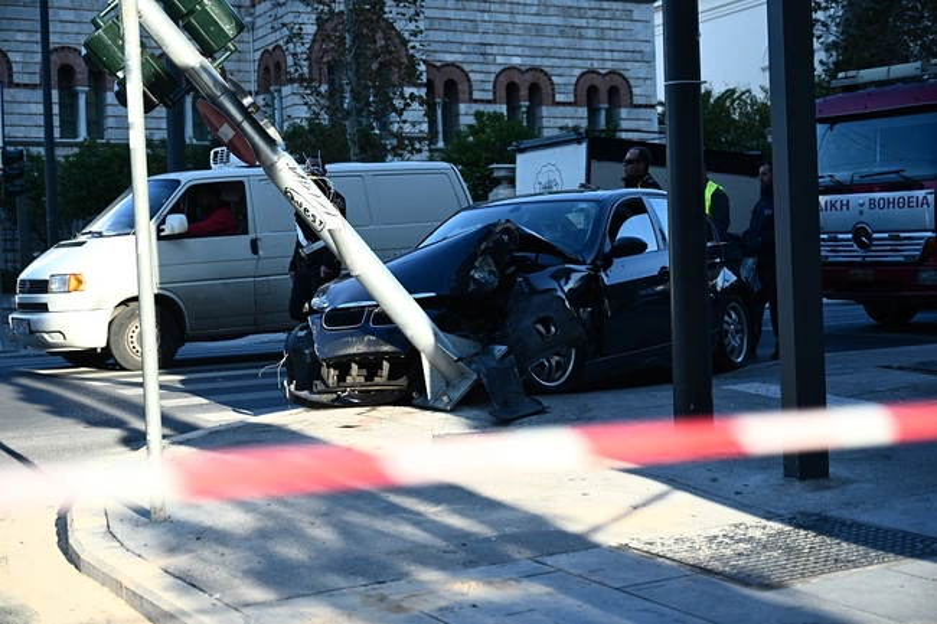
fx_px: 1483
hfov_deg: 35.1
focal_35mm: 57
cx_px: 468
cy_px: 312
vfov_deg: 23.8
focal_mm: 57
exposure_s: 1/800
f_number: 4
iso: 500
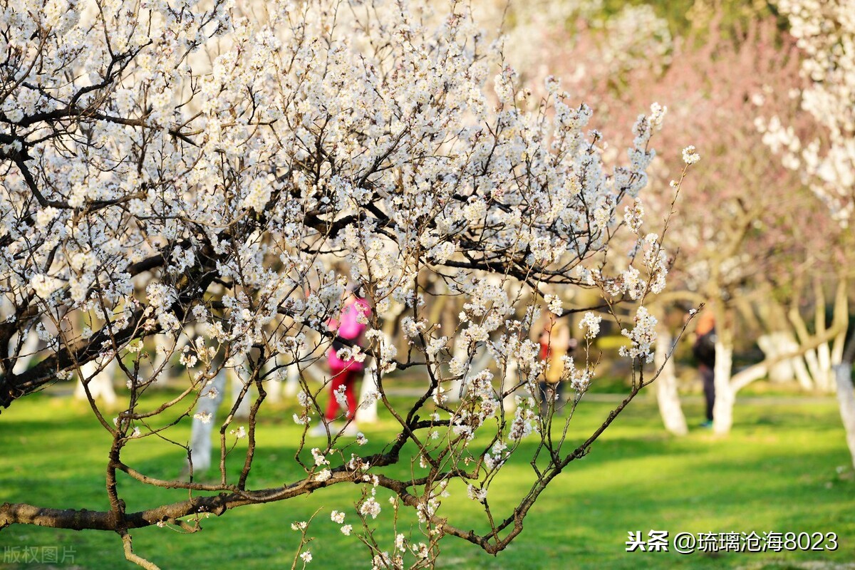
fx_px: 3681
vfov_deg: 8.9
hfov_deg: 13.2
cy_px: 285
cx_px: 428
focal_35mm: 155
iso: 100
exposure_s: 1/160
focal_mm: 155
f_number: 5
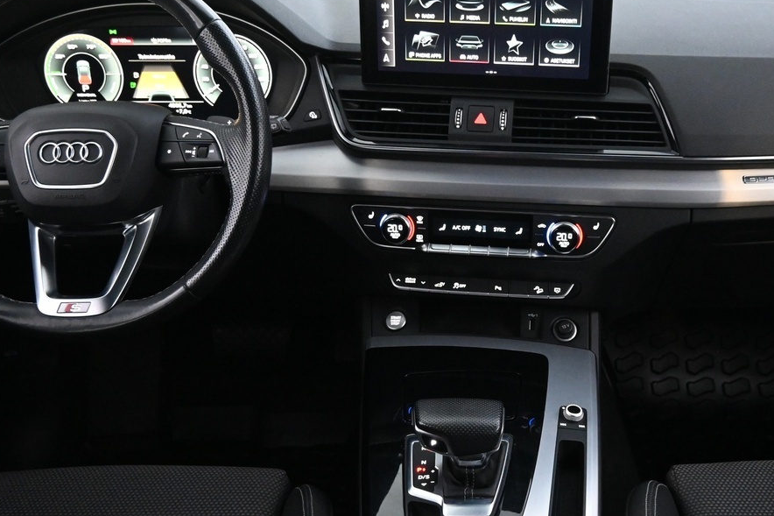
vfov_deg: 30.5
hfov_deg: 44.2
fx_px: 946
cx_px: 479
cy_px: 278
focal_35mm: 44
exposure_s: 1/25
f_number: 3.5
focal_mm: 16
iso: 3600
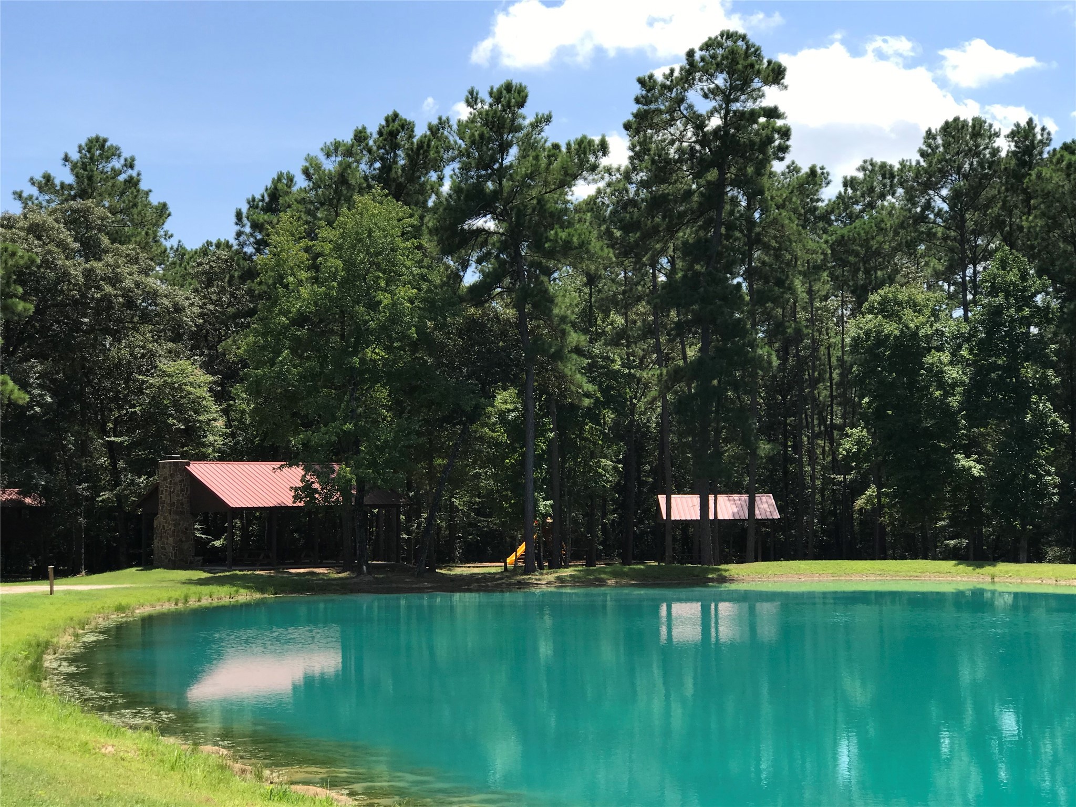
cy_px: 404
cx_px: 538
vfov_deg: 25.7
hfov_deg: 33.8
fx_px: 1772
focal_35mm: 57
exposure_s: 1/538
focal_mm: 6.6
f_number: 2.8
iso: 20
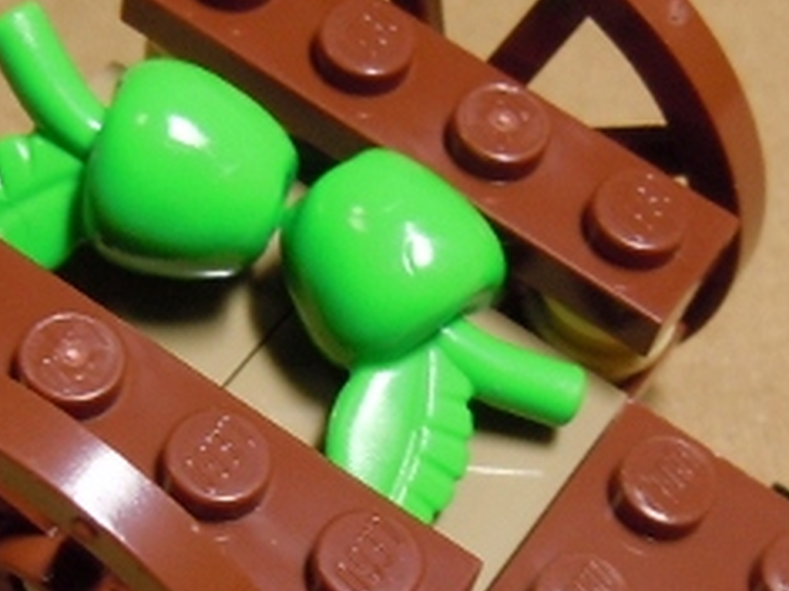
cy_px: 423
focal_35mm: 102
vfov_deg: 14.5
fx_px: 2324
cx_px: 312
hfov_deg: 19.2
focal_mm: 5.4
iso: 200
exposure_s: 1/20
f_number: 3.5
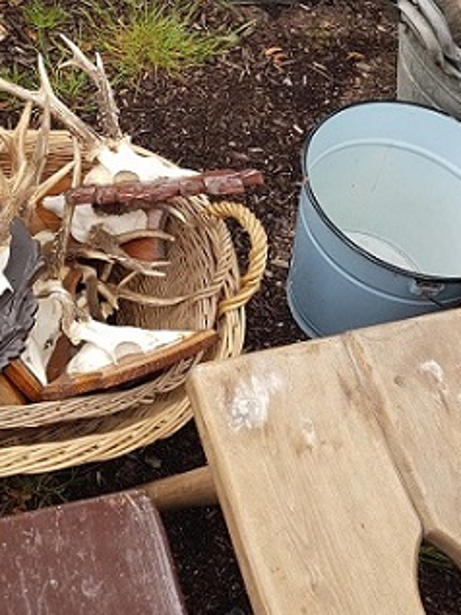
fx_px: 852
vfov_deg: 38.0
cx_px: 120
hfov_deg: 29.8
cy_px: 112
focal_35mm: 48
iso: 40
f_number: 1.7
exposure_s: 1/196
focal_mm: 4.2
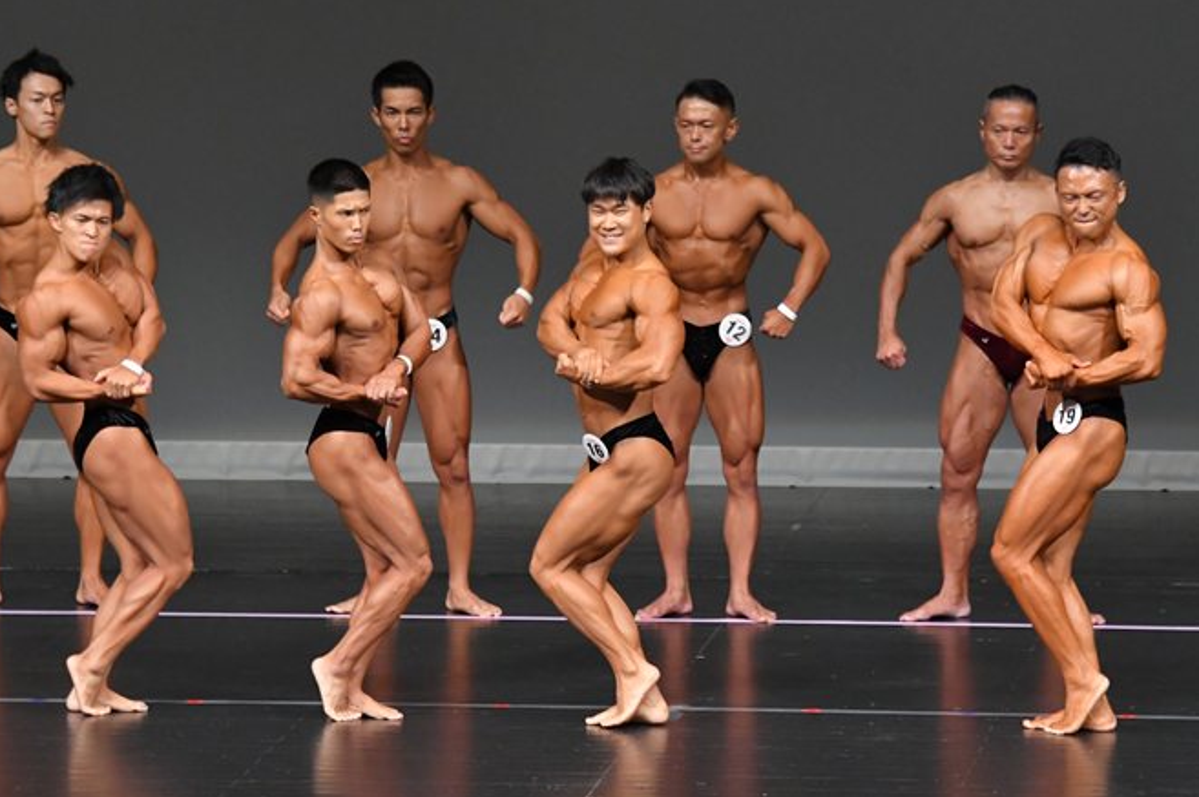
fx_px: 10017
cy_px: 432
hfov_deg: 6.8
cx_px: 603
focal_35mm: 301
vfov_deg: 4.6
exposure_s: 1/400
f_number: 5.6
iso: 4000
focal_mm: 170
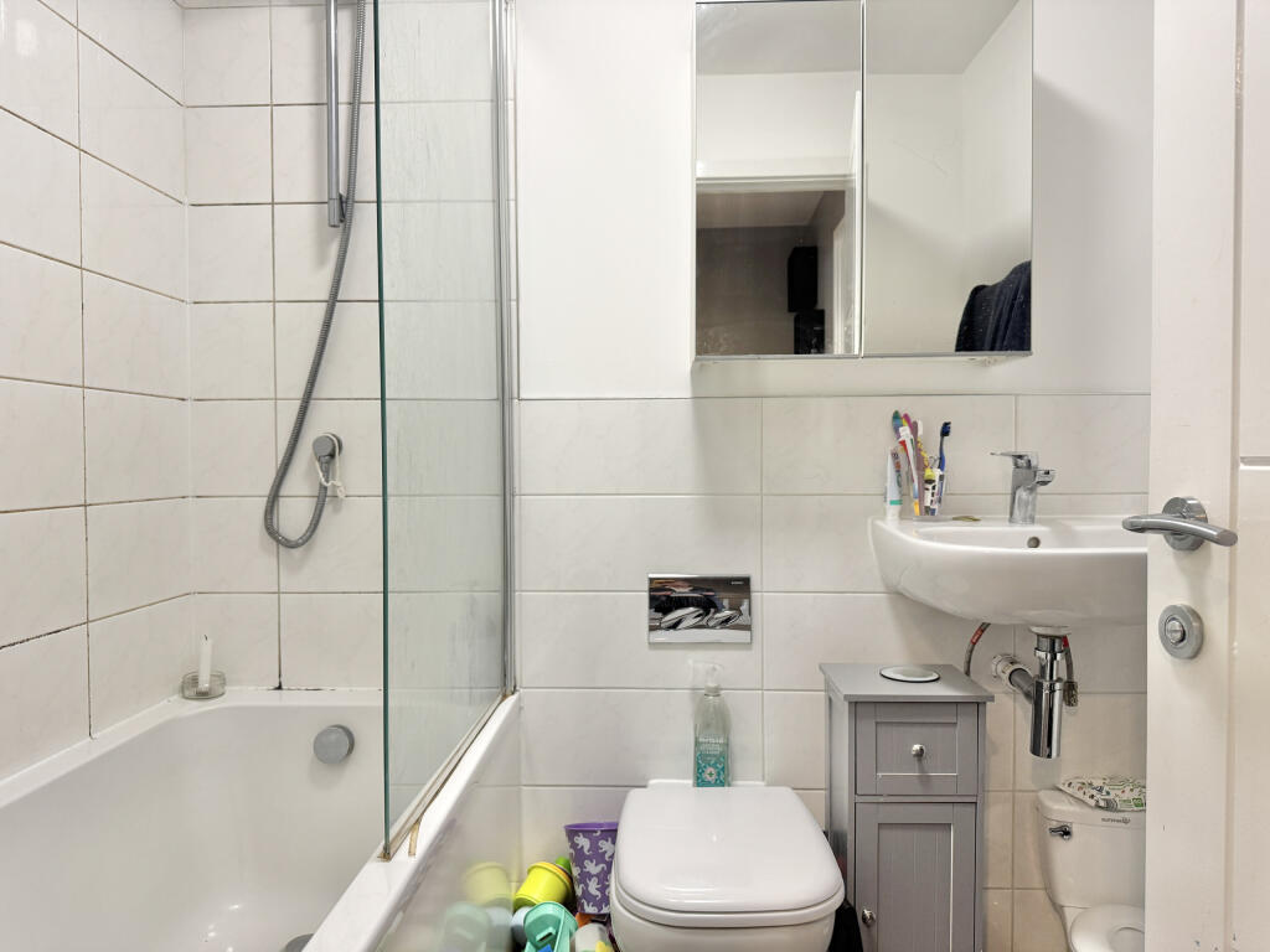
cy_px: 476
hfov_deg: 71.6
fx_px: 881
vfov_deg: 56.8
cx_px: 635
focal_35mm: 24
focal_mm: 6.76
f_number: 1.78
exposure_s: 1/100
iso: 160
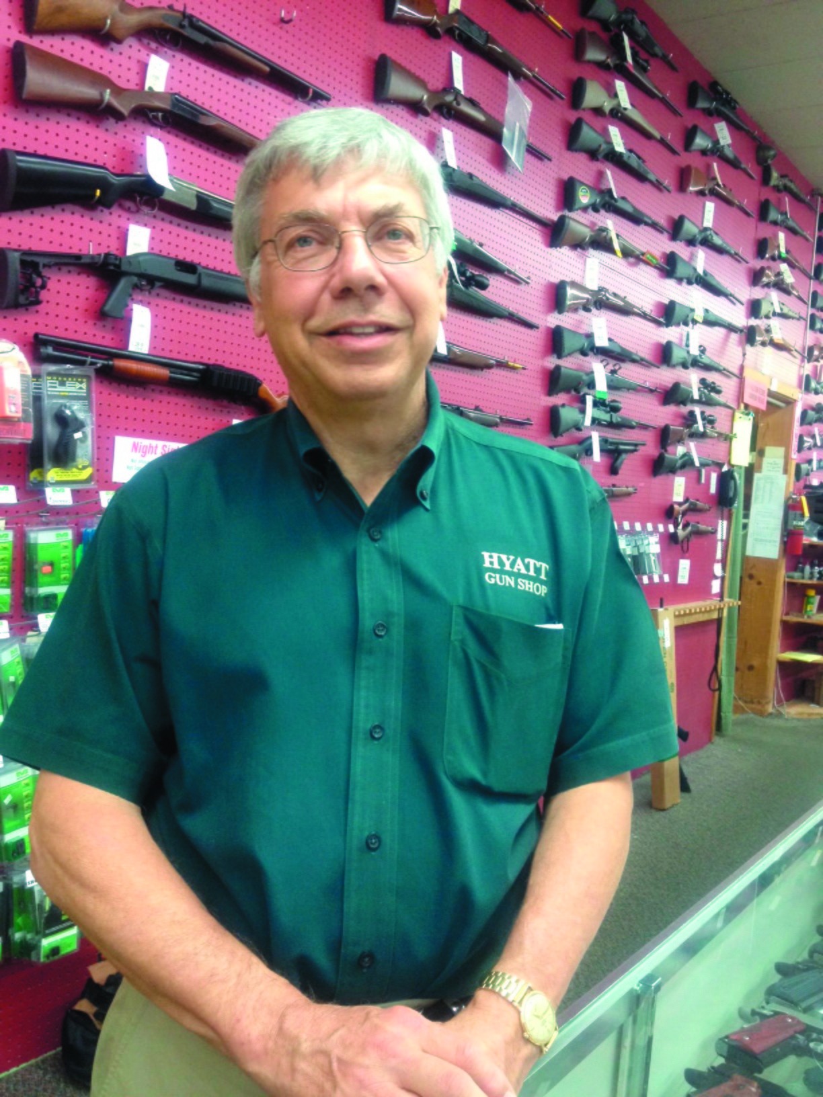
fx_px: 1110
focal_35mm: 35
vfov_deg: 52.6
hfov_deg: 40.7
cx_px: 412
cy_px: 548
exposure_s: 1/20
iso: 125
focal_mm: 4.28
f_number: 2.4
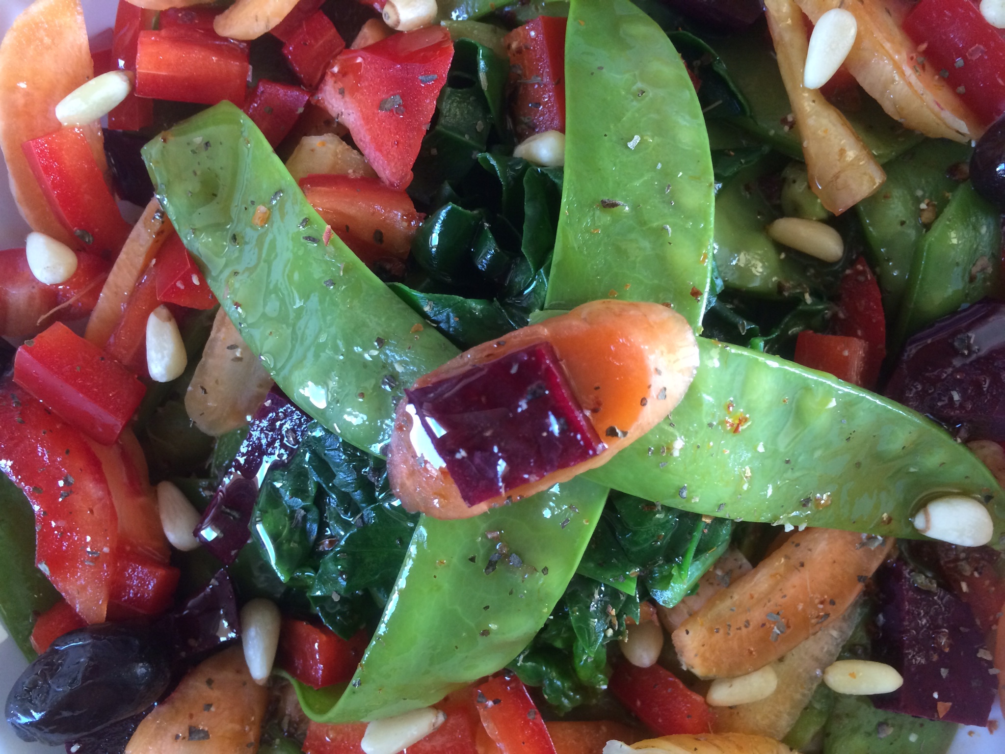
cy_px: 377
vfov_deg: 48.2
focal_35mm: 29
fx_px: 842
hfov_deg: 61.7
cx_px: 502
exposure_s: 1/33
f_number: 2.2
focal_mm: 4.15
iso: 200
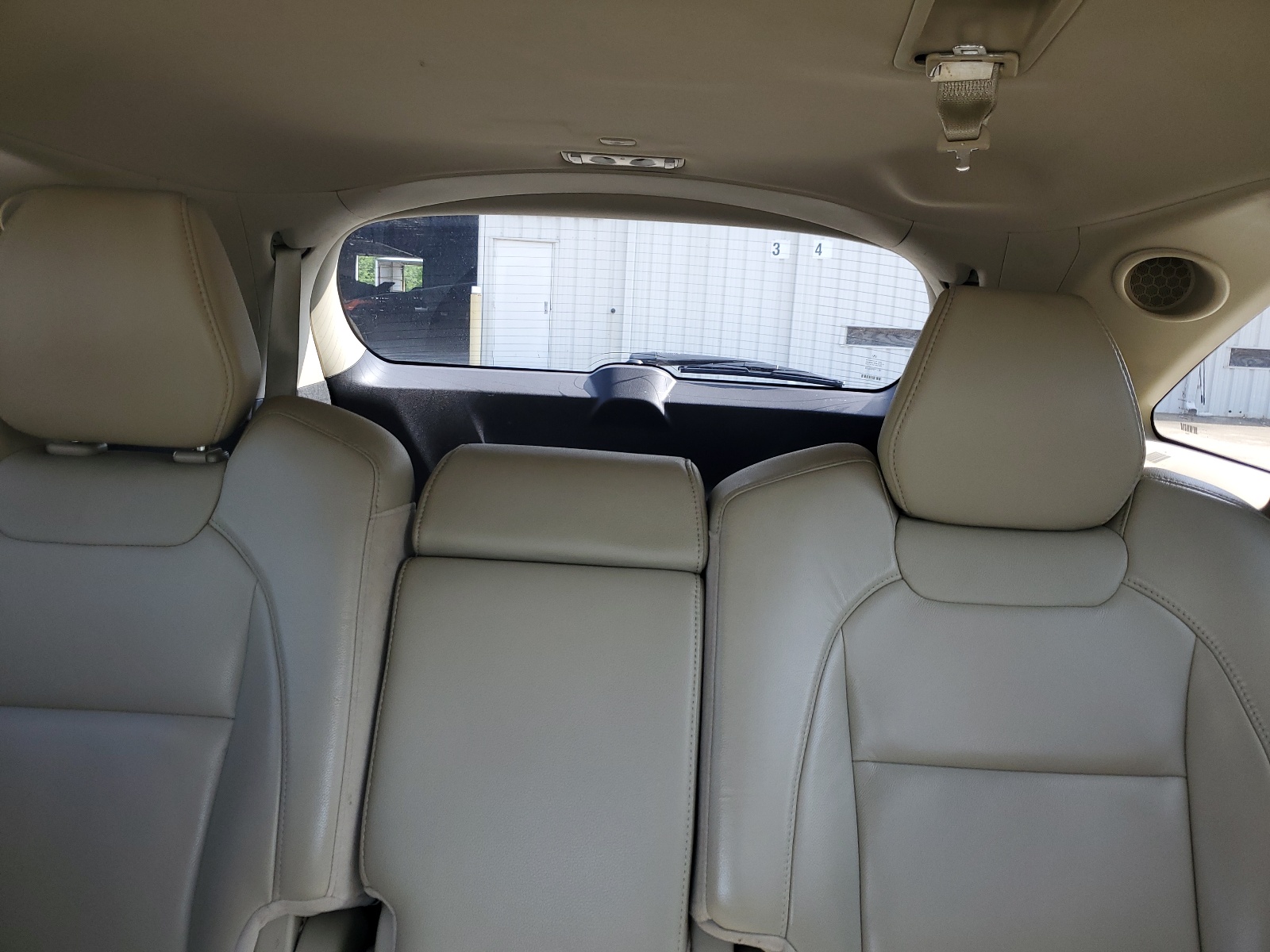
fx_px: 954
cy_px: 476
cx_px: 635
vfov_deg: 53.1
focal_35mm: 26
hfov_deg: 67.3
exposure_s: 1/120
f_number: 1.5
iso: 54
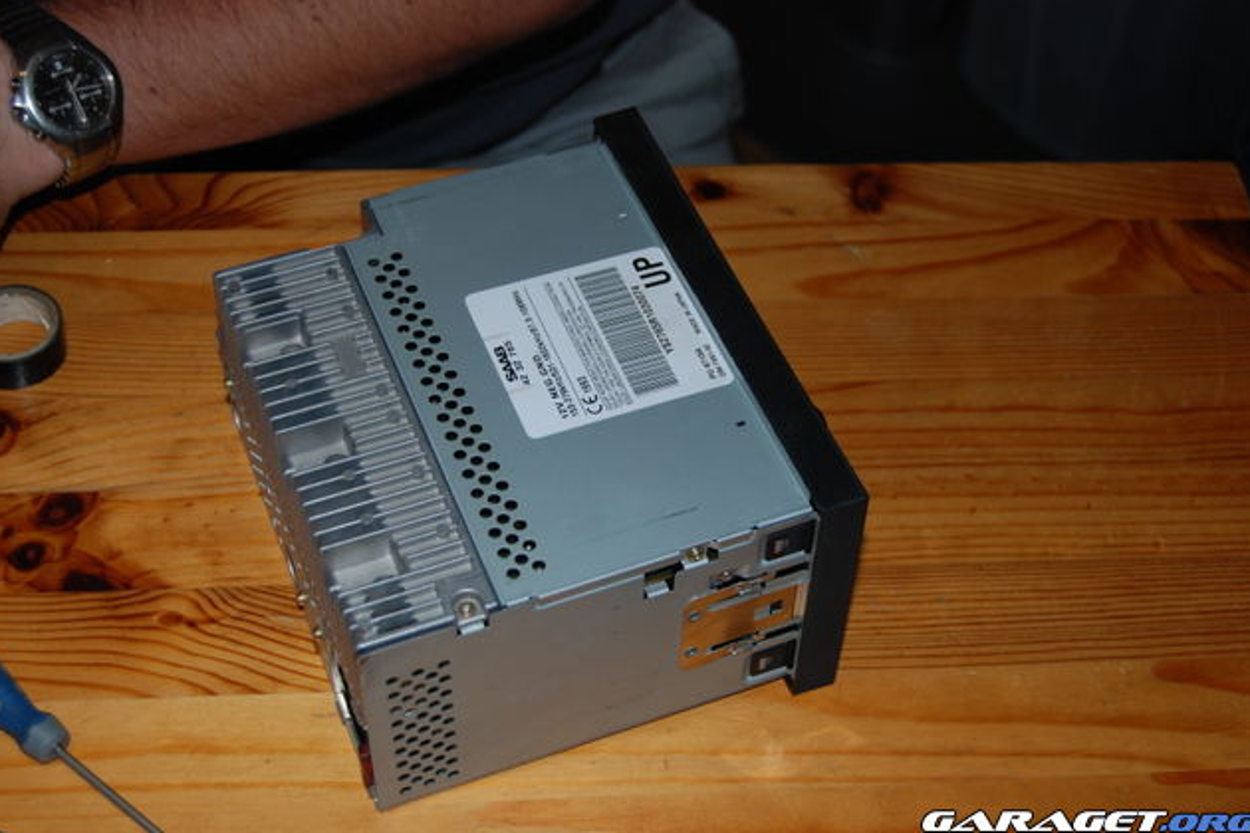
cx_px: 627
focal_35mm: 58
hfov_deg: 34.5
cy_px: 416
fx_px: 2014
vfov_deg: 23.4
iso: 200
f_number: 5
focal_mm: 38
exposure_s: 1/60
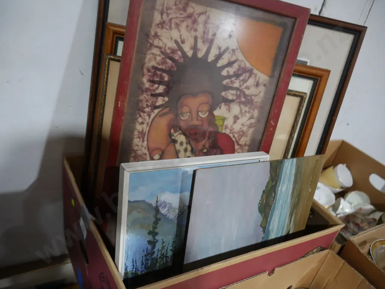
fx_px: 312
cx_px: 192
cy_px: 144
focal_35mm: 28
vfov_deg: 49.8
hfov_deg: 63.4
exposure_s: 1/60
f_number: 3.5
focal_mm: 14
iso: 1000
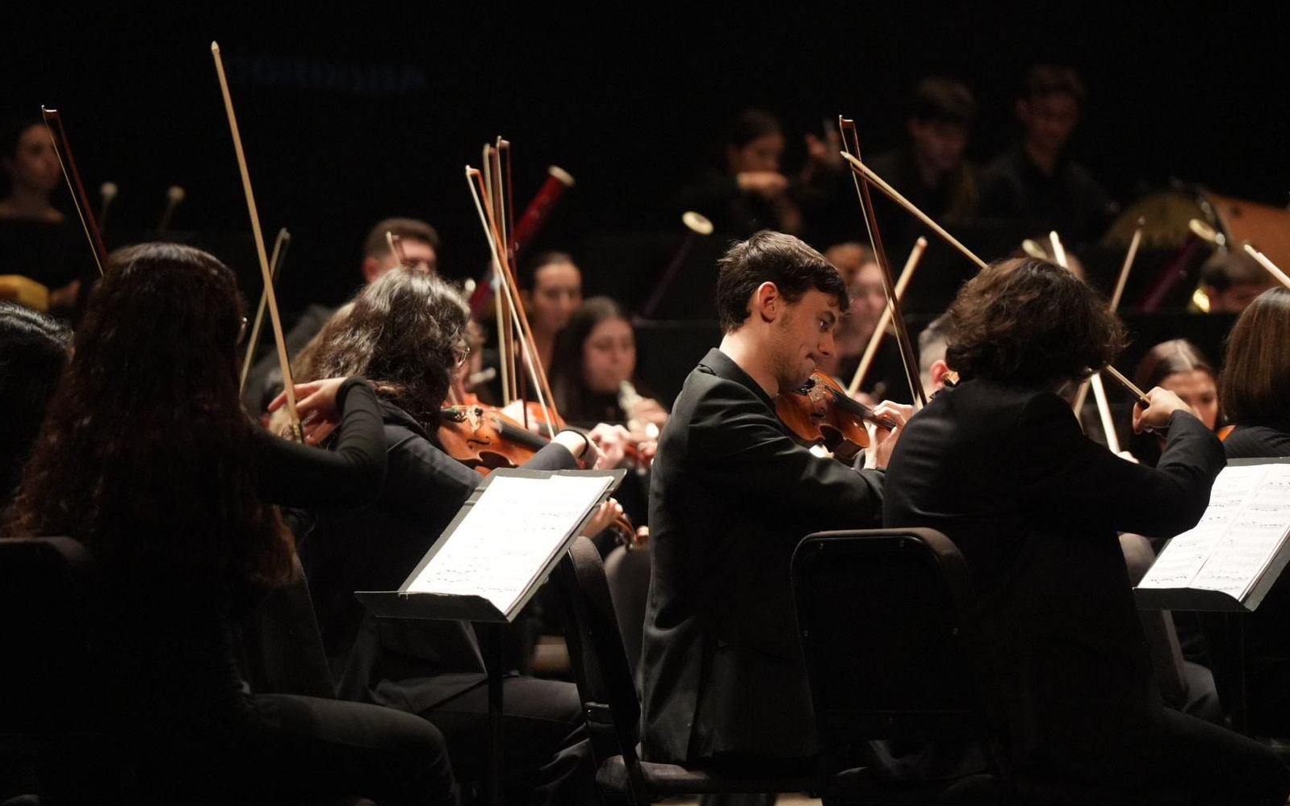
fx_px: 6786
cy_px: 419
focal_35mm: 193
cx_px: 645
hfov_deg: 10.9
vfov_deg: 6.8
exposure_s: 1/320
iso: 6400
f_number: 4
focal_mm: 189
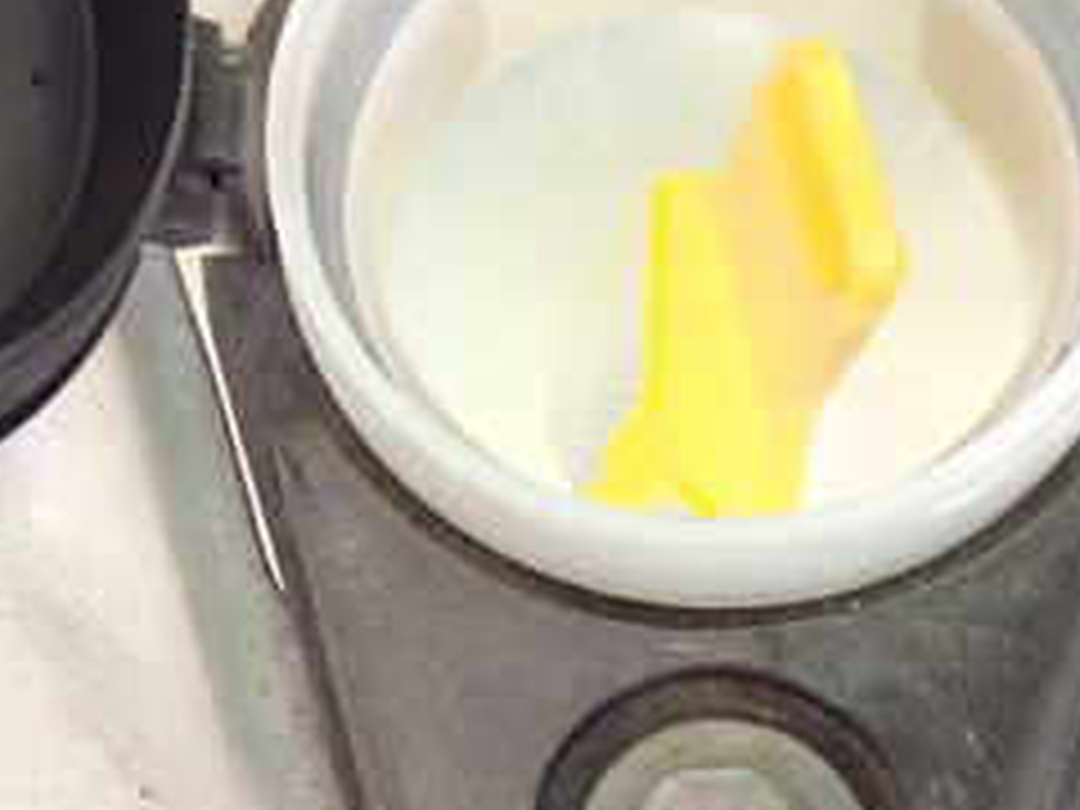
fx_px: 2496
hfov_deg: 23.7
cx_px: 86
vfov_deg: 18.2
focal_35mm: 80
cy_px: 90
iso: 800
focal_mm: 5.79
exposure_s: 1/15
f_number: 2.4
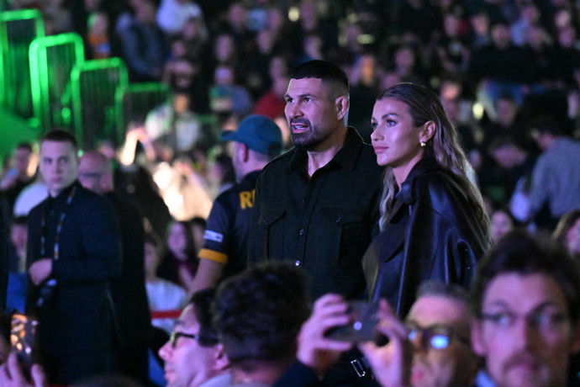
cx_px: 290
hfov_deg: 11.9
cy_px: 194
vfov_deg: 8.0
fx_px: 2771
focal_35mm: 172
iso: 25600
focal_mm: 115
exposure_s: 1/20
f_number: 2.8
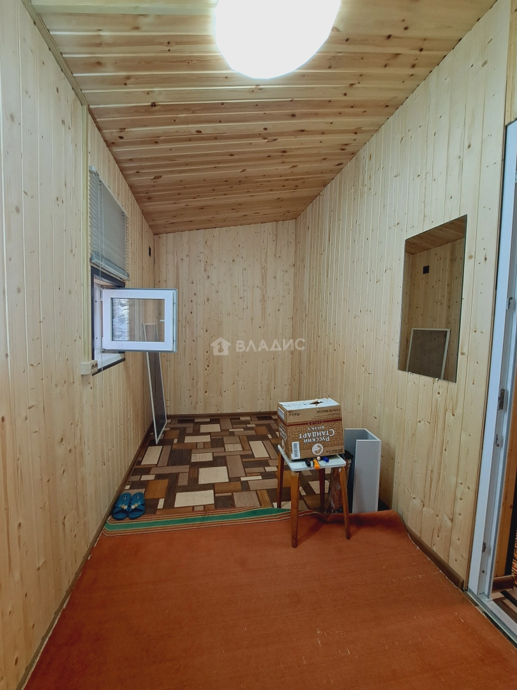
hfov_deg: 89.9
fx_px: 259
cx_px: 258
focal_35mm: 13
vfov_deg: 106.2
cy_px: 345
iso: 50
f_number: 2.2
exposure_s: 1/50
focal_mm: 1.74
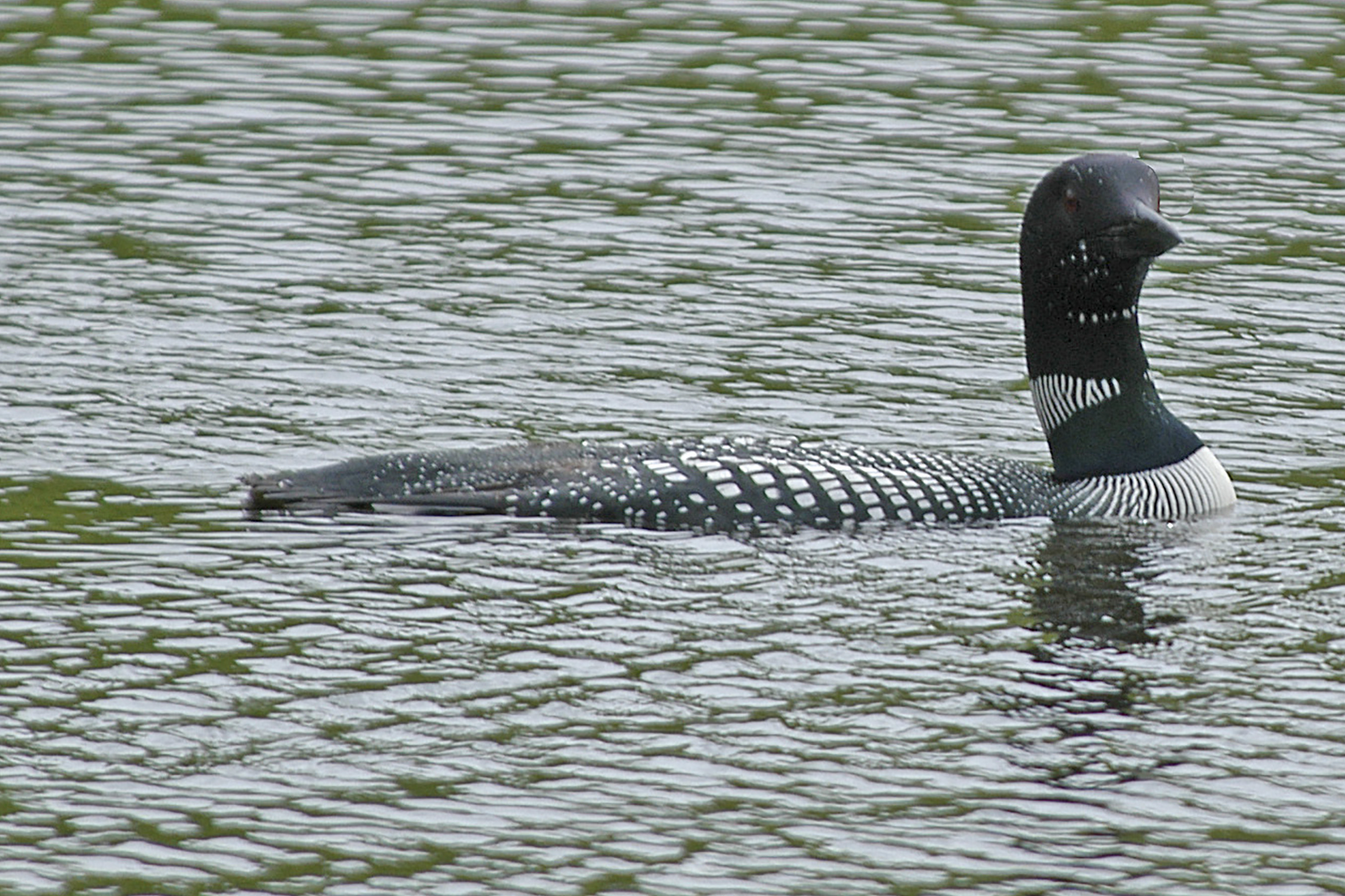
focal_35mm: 667
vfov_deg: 2.1
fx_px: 24916
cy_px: 481
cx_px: 683
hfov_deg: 3.1
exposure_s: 1/800
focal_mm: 400
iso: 200
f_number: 5.6
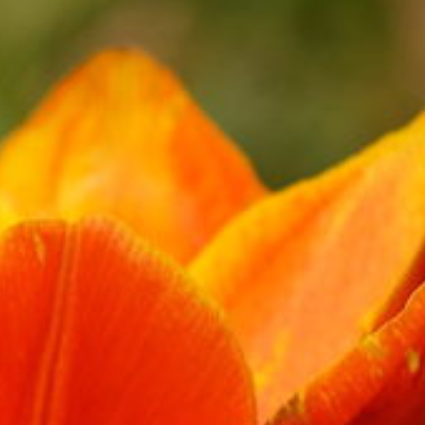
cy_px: 391
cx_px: 53
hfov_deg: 2.2
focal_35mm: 814
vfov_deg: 2.2
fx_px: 11307
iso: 400
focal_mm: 180
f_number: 11
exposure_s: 1/250
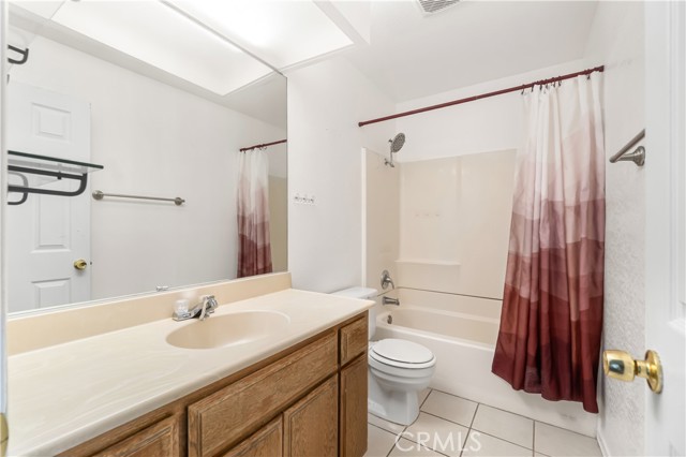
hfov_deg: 100.4
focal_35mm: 15
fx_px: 286
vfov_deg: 77.3
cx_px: 343
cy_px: 228
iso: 320
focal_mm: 10
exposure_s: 1/4
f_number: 7.1
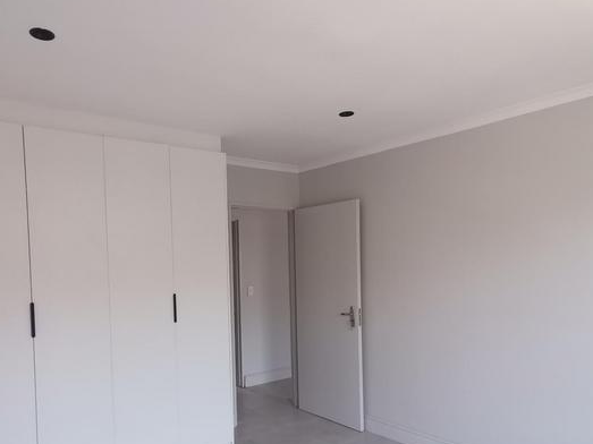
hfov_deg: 66.8
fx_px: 445
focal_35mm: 26
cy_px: 274
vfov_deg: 52.5
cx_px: 245
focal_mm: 1.78
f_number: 2.4
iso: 80
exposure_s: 1/50
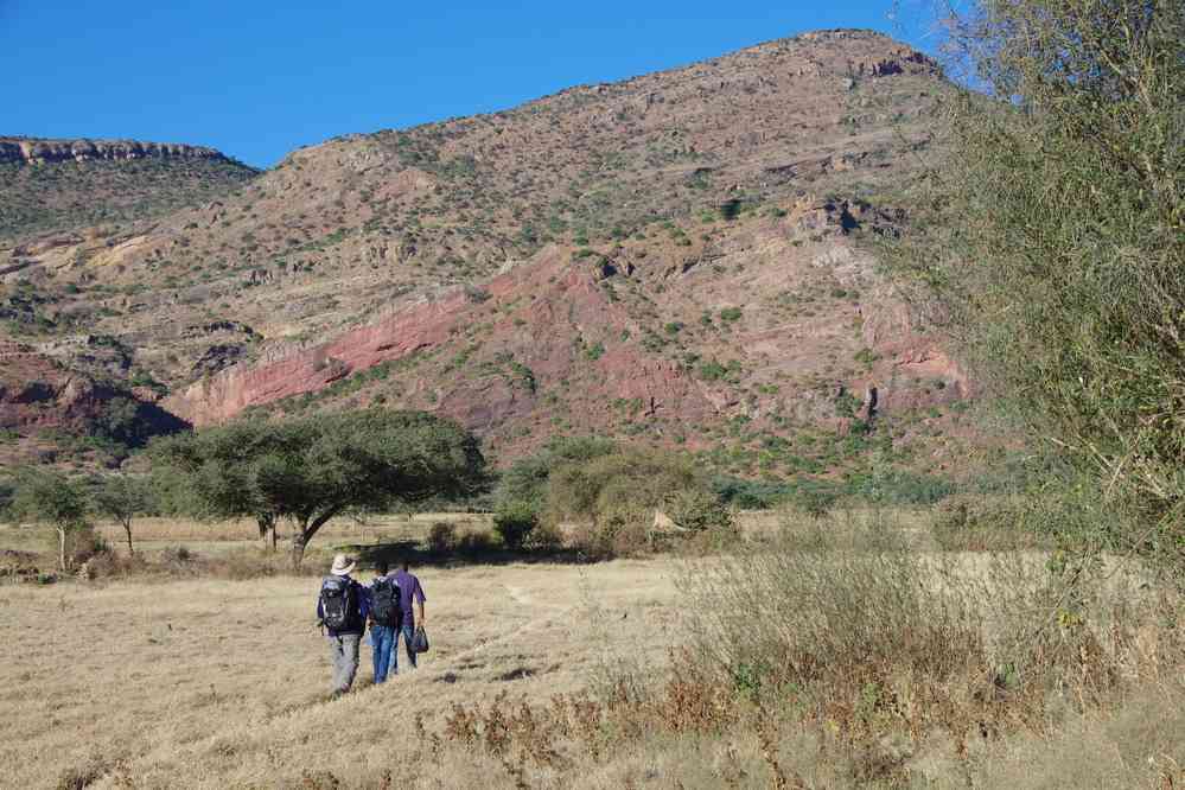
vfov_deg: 18.9
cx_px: 592
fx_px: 2370
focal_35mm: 72
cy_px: 395
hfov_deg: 28.1
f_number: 11
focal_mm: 47.5
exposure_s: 1/80
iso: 200
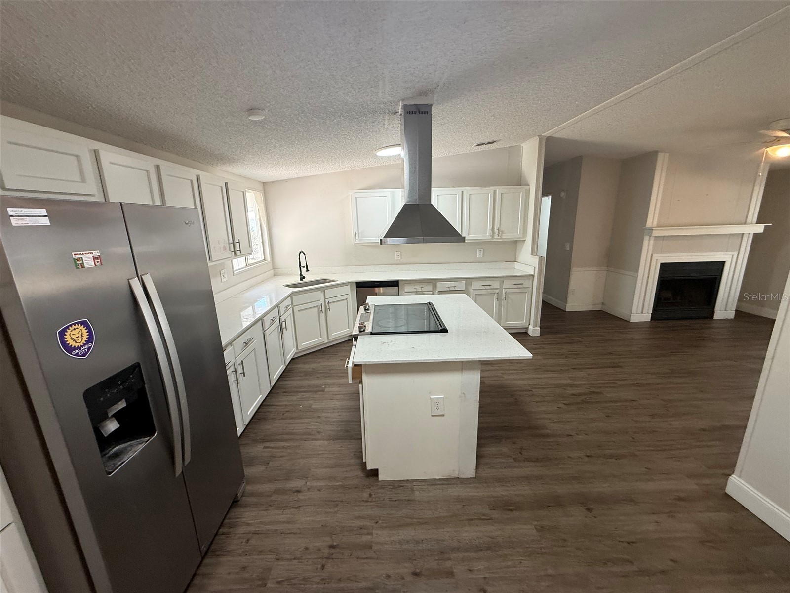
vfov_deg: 85.7
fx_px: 320
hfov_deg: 102.1
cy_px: 296
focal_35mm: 14
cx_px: 395
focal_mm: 2.22
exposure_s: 1/120
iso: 160
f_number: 2.2
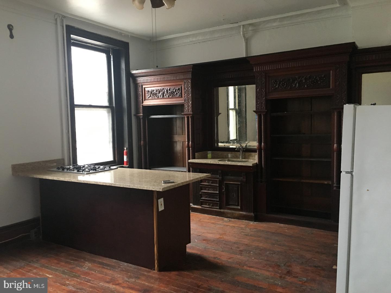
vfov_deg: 48.2
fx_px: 328
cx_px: 196
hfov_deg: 61.7
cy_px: 146
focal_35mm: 29
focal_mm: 4.15
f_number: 2.2
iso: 160
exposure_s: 1/30
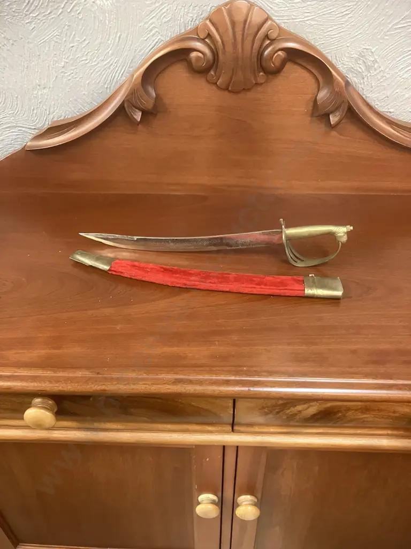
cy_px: 274
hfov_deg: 49.7
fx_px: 443
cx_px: 206
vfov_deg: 63.4
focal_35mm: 28
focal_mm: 3.99
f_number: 1.8
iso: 320
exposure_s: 1/33
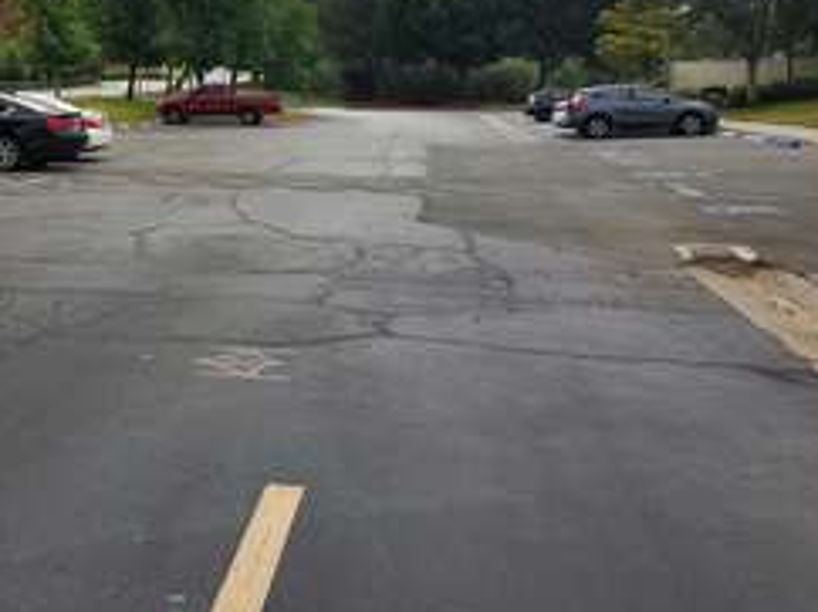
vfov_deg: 32.7
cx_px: 183
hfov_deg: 42.2
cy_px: 132
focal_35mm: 43
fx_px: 1015
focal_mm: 4.3
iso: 50
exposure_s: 1/991
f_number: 2.4
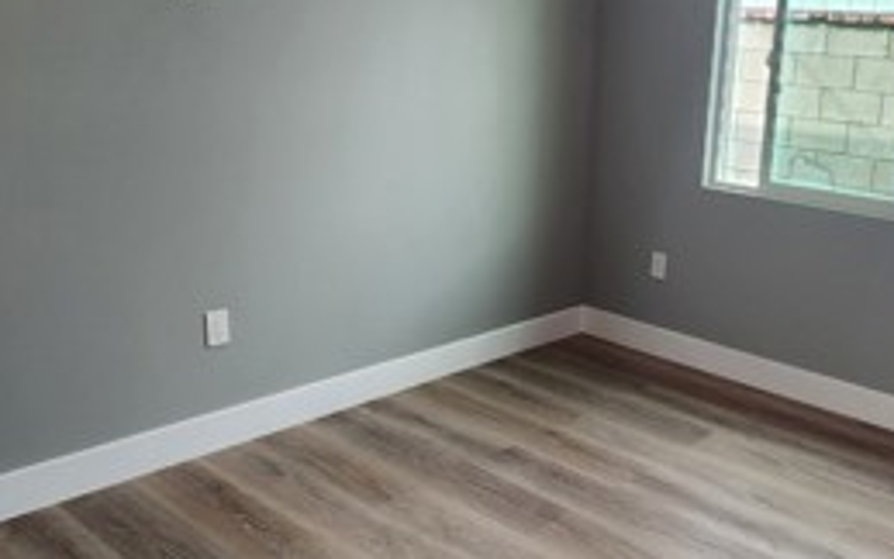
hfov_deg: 55.3
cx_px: 608
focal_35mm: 34
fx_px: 829
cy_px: 317
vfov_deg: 37.2
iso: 80
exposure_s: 1/60
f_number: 2.2
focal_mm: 2.2
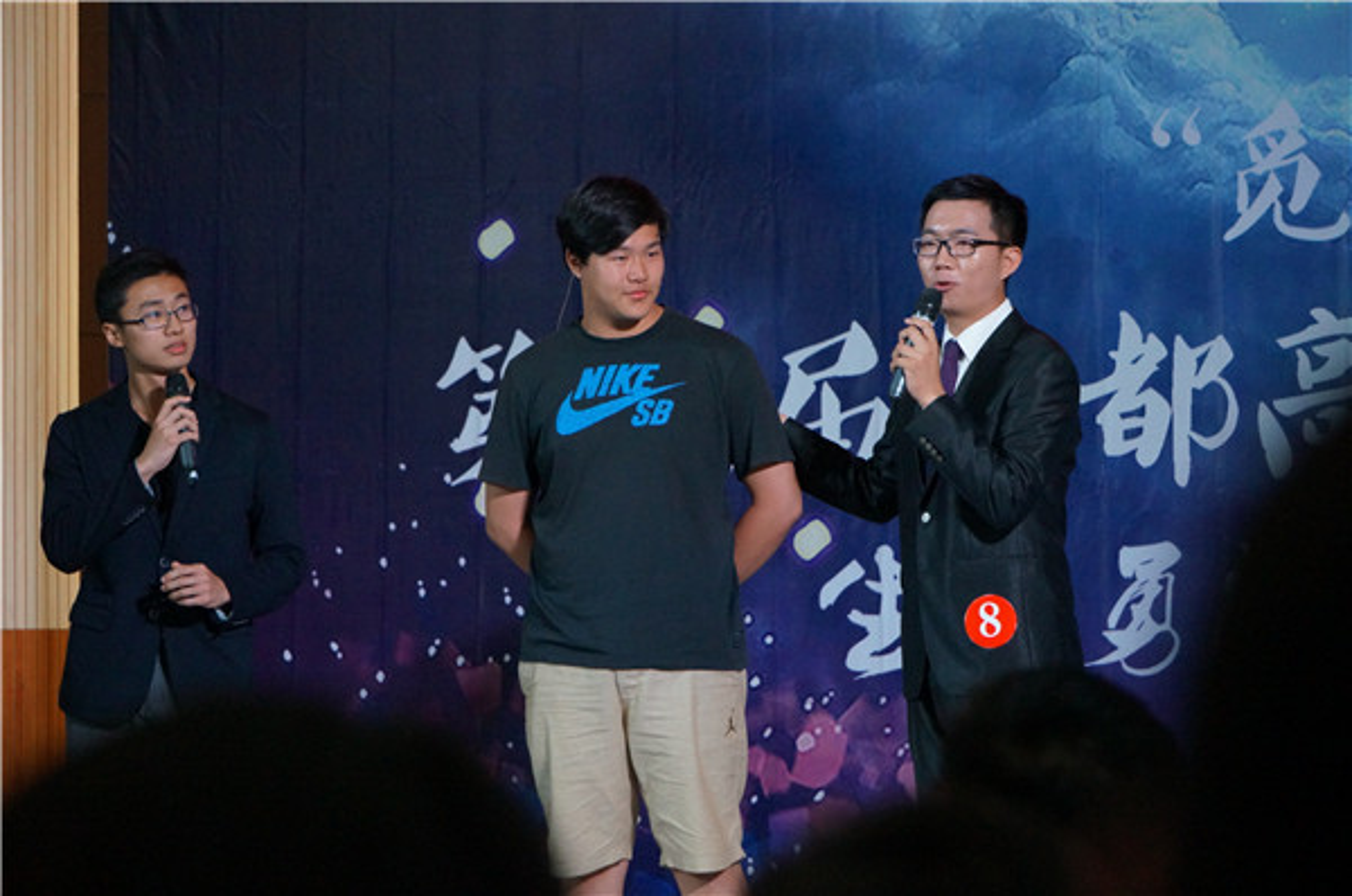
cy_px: 448
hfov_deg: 12.6
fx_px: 6130
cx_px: 676
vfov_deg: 8.4
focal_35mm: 164
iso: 2500
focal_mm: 109
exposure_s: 1/200
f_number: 5.6
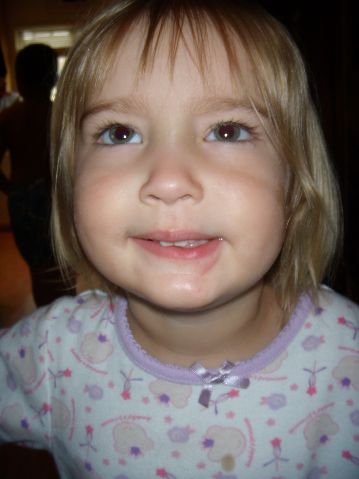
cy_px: 237
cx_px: 178
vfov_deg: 47.9
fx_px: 539
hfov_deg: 36.8
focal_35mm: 39
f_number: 3.5
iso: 64
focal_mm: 6.4
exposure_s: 1/60.2
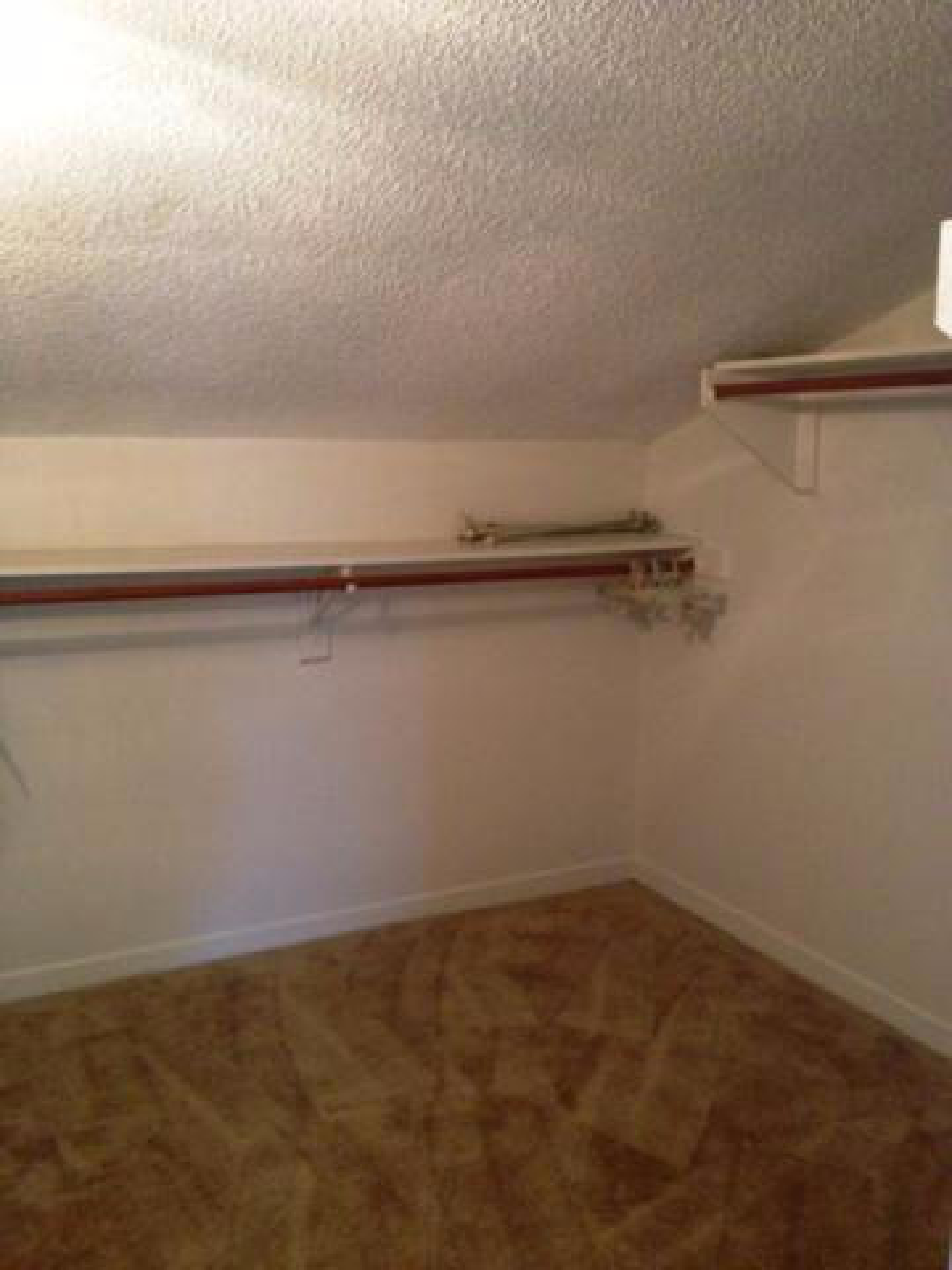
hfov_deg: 40.7
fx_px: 1283
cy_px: 635
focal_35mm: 35
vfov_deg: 52.6
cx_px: 476
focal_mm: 4.28
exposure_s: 1/17
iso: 400
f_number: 2.4
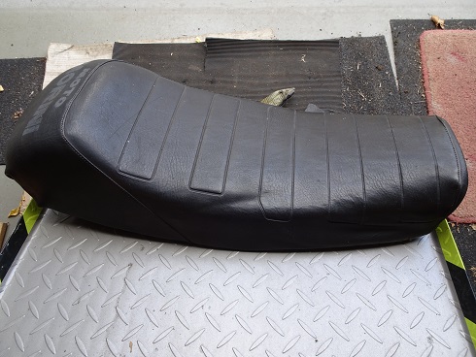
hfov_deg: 71.6
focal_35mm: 24
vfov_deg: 56.9
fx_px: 330
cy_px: 178
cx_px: 238
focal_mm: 4.1
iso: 80
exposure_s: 1/40
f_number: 3.5
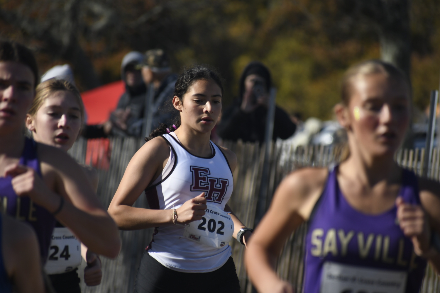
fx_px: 4766
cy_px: 146
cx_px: 220
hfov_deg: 5.3
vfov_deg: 3.5
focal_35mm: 390
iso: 320
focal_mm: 260
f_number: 6
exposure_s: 1/1600
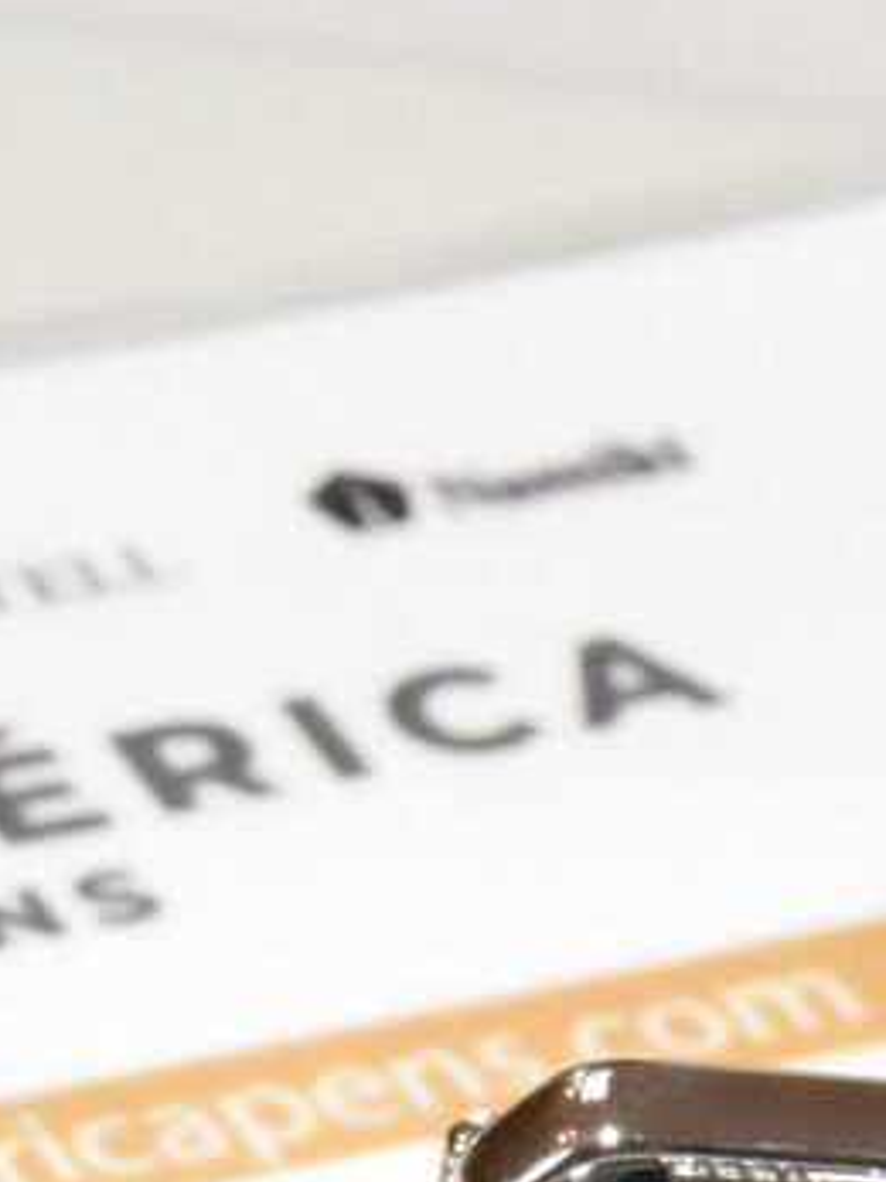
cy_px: 1889
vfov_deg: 4.6
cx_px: 1762
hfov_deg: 3.5
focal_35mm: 426
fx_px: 14547
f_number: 20
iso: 12800
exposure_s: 1/80
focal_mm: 60
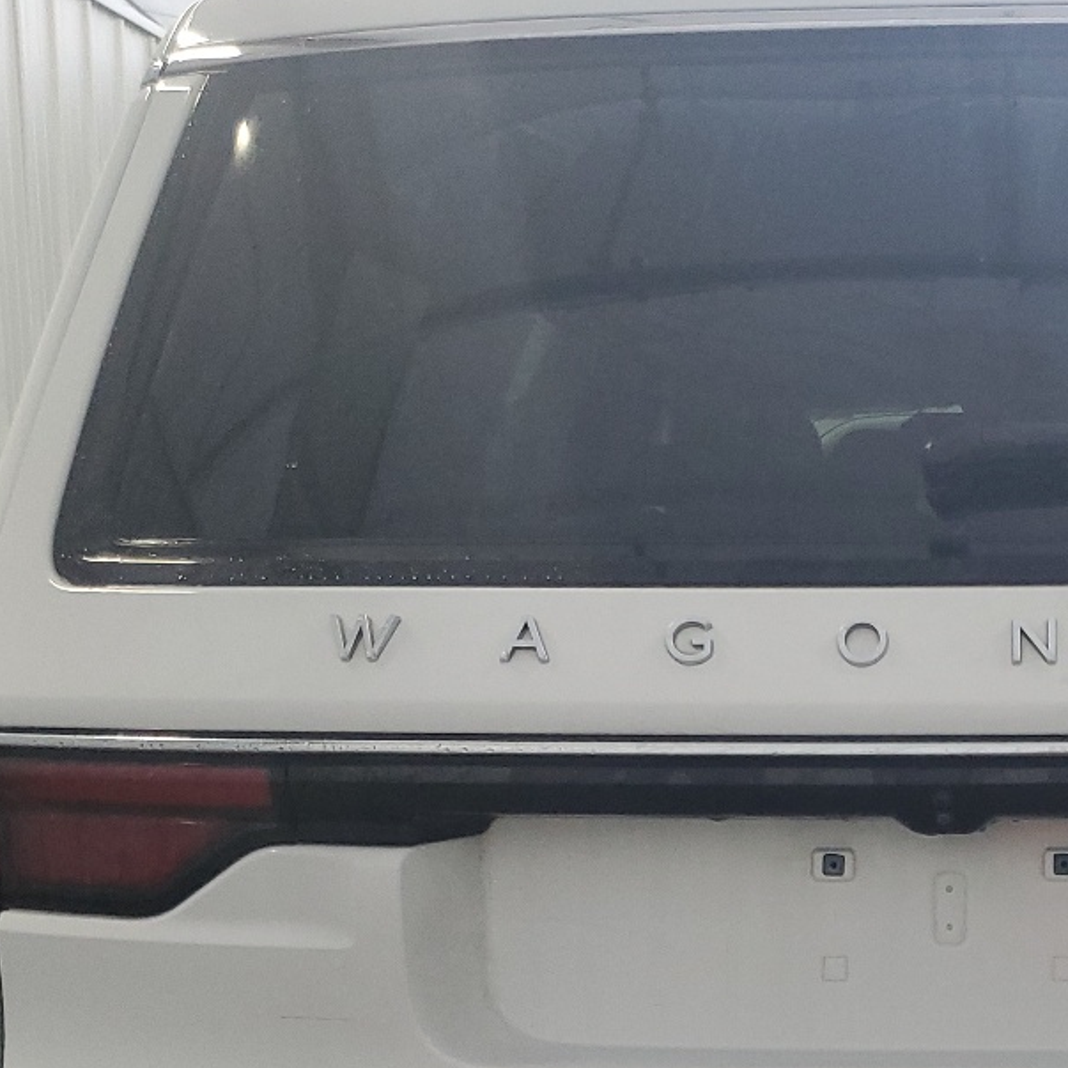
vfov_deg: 27.4
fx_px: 2129
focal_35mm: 61
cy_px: 900
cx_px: 983
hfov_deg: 27.1
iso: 152
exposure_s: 1/60.2
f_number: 1.5
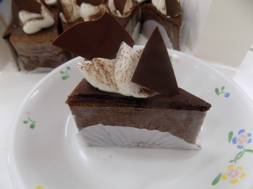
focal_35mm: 23
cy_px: 94
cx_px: 126
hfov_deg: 73.9
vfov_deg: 58.9
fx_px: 168
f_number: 3.1
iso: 160
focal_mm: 4
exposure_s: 1/30
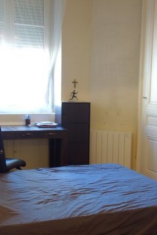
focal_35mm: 52
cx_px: 97
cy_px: 140
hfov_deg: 25.9
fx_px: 340
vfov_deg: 38.1
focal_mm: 10.4
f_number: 1.8
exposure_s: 1/30
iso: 160
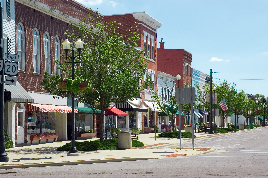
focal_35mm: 75
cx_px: 134
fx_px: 558
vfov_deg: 18.1
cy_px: 89
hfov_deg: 27.0
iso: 200
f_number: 10
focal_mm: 50
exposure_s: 1/125
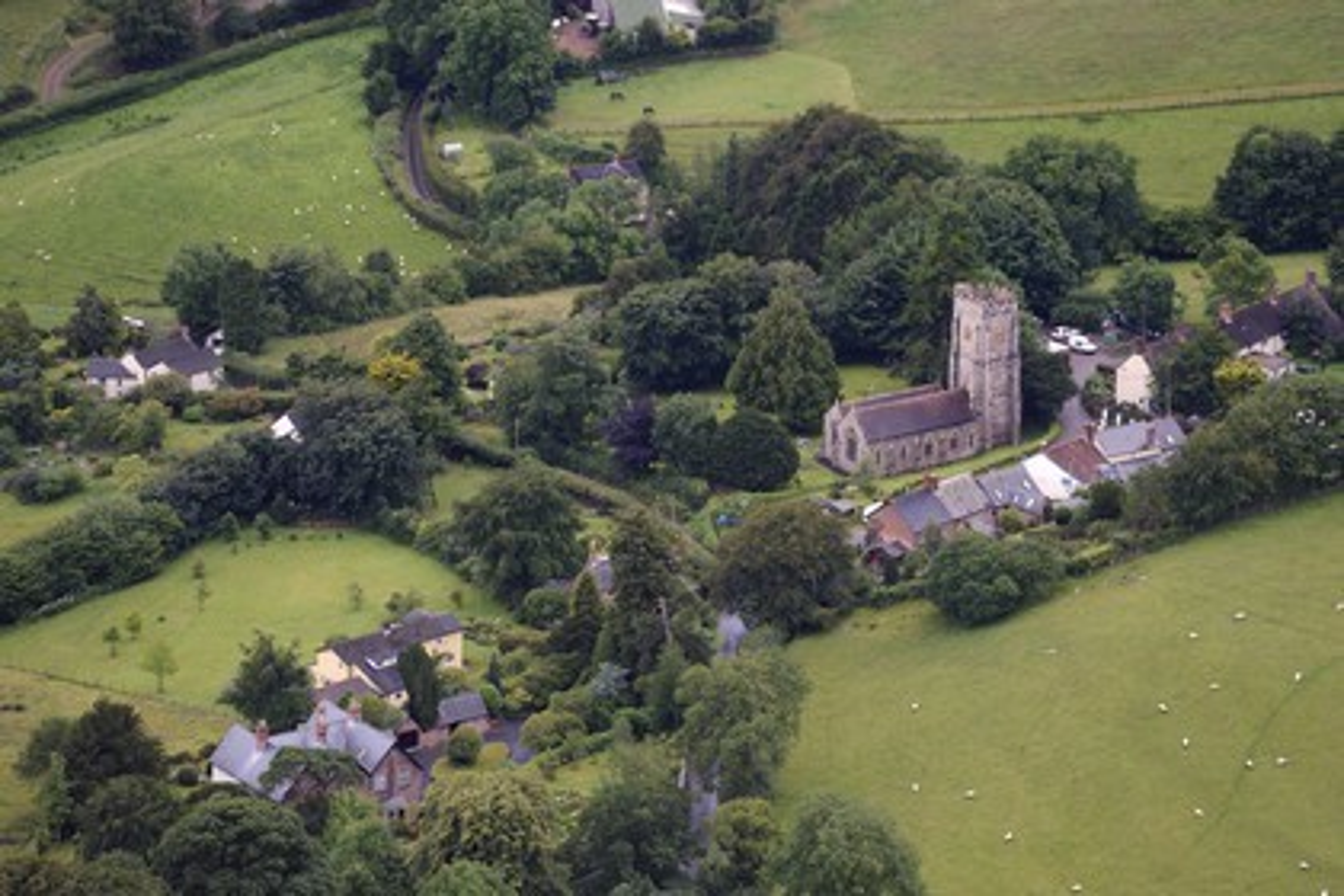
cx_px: 672
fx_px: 7466
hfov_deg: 10.3
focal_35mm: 200
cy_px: 448
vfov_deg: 6.9
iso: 400
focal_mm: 200
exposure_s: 1/800
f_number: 3.5
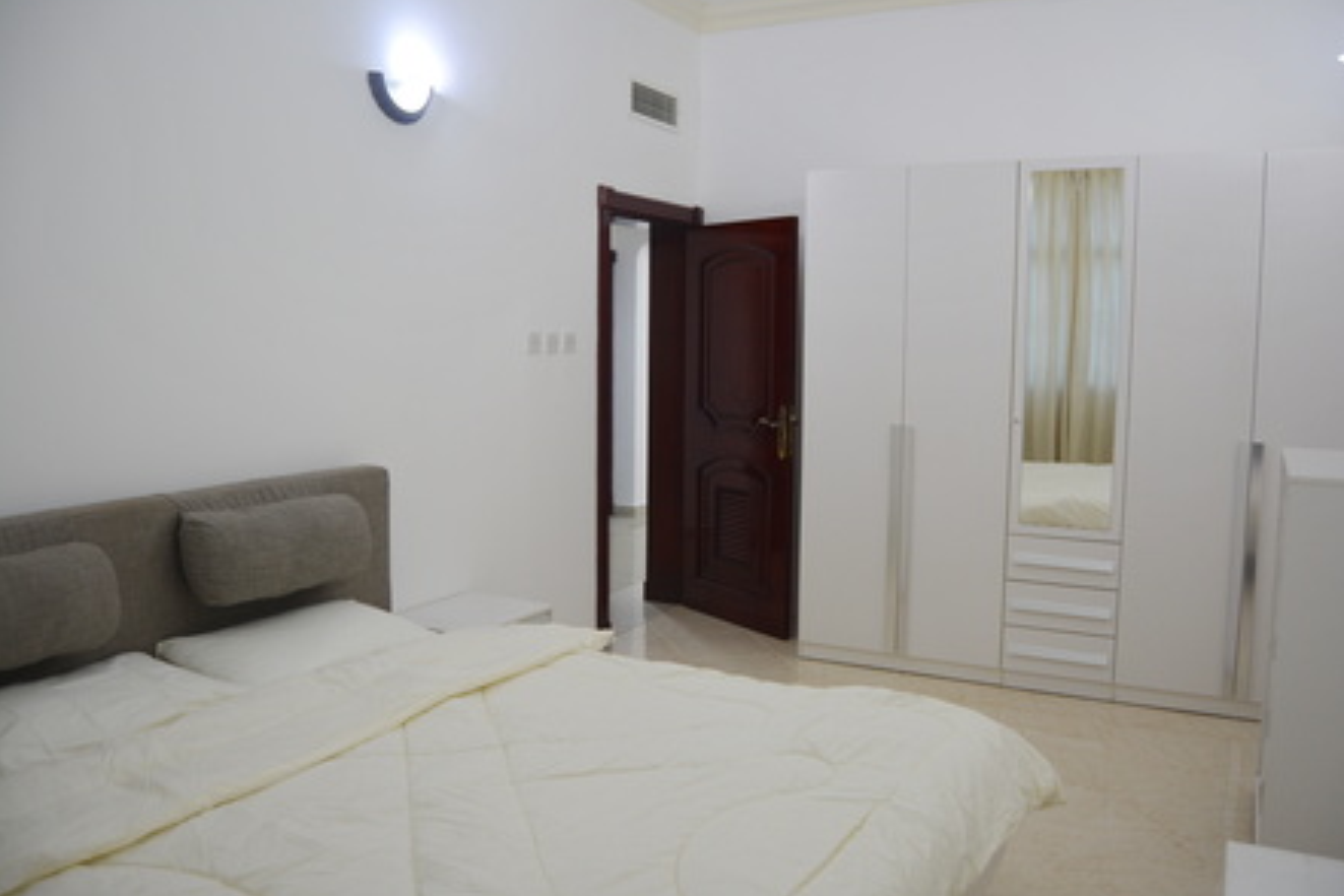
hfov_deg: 65.5
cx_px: 692
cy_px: 446
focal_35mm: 28
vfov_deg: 46.4
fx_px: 1045
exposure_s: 1/60
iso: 400
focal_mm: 18
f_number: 4
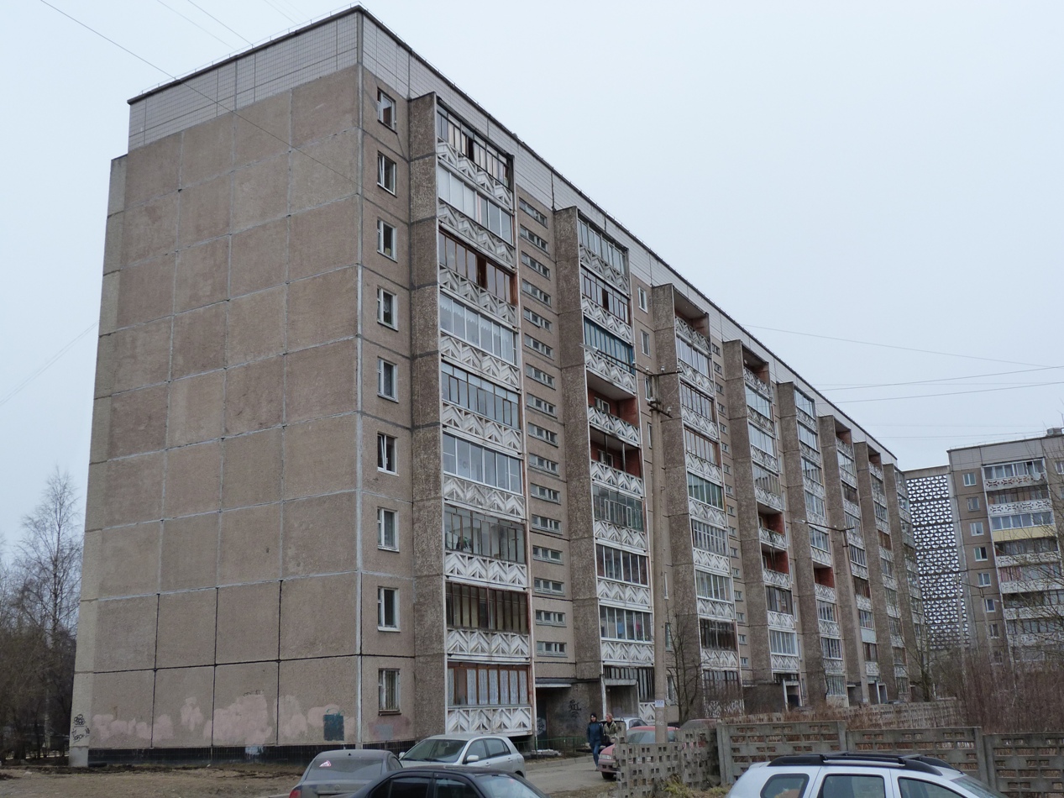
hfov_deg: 52.6
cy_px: 399
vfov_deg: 40.7
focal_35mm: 35
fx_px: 1076
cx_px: 532
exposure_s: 1/250
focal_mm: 6.3
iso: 125
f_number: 4.5
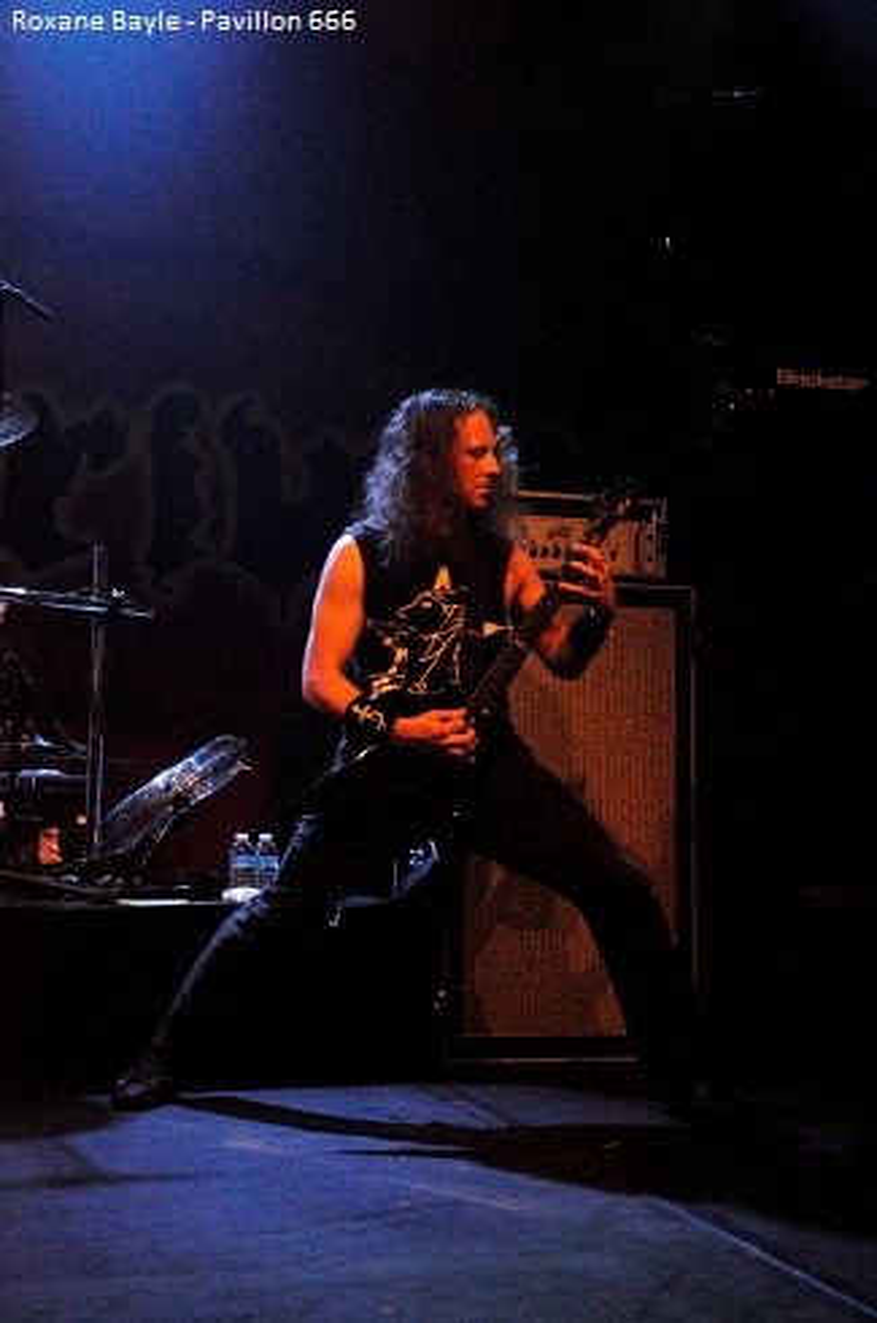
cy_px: 662
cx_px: 438
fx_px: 1925
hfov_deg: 25.7
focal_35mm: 52
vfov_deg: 37.9
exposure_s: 1/60
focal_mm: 35
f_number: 4.5
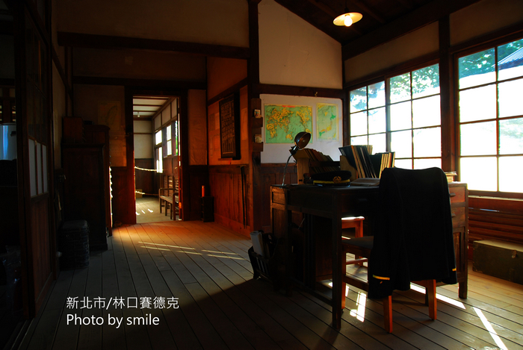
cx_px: 262
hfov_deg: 70.4
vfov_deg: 50.6
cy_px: 175
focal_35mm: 26
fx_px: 371
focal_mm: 17
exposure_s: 1/50
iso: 100
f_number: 2.8
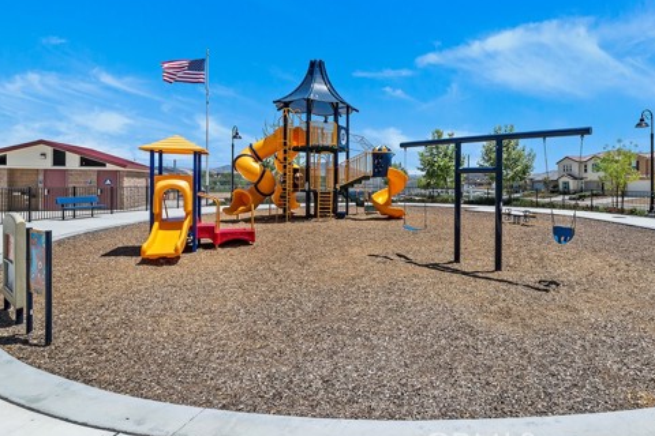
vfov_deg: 61.4
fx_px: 364
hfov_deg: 82.2
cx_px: 413
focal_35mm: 20
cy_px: 174
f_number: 20
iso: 500
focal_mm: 15
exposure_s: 1/250
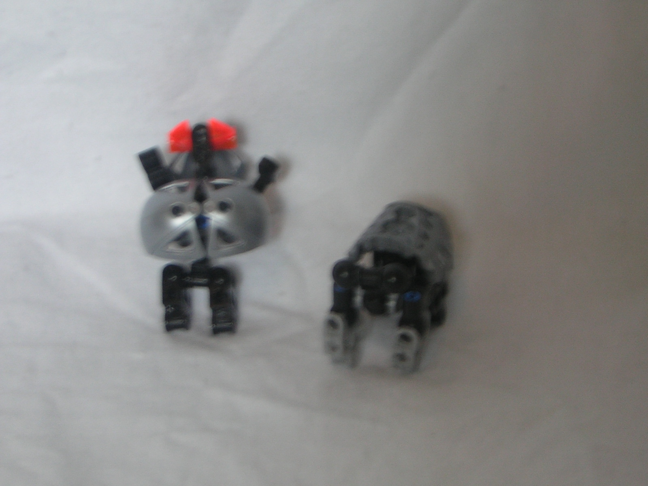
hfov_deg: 19.6
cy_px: 243
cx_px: 324
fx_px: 1872
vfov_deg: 14.8
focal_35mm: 100
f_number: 4.5
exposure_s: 1/7.5
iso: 50
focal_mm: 13.1
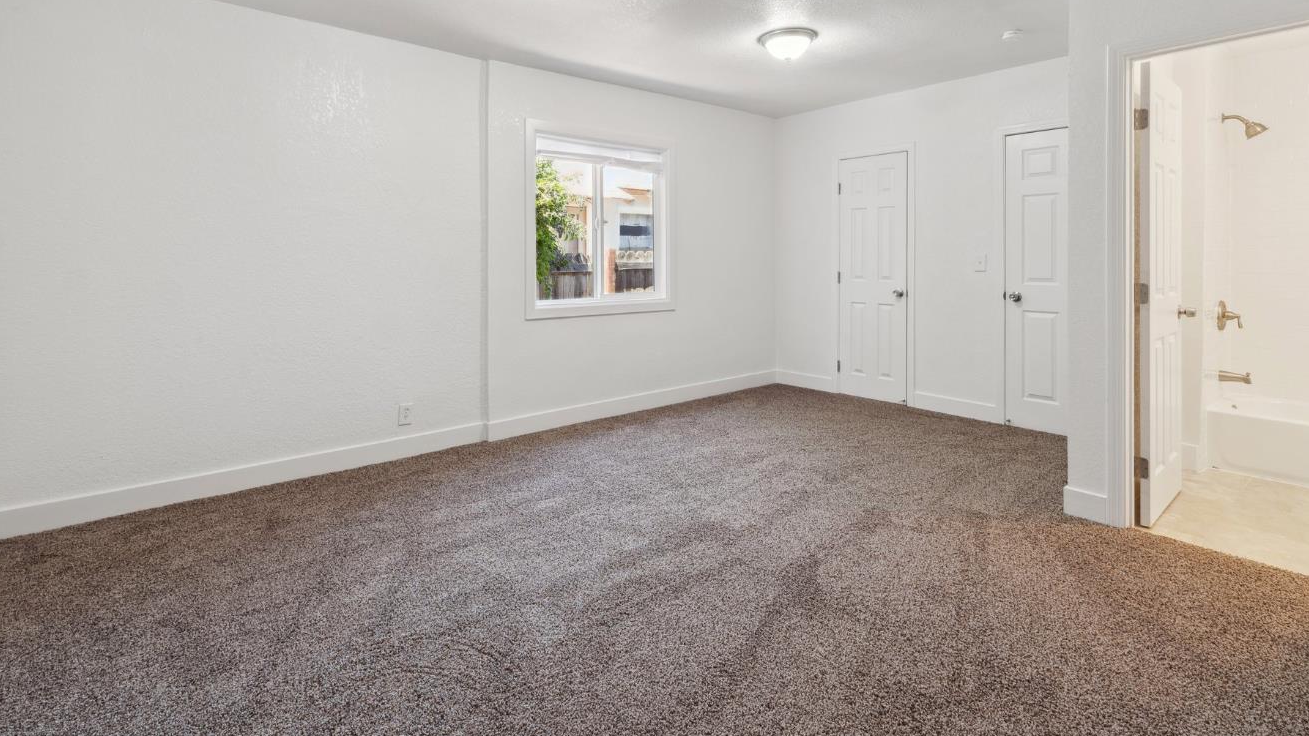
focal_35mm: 18
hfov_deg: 92.7
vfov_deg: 60.0
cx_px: 645
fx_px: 625
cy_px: 264
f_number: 8
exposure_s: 1/3.33
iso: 100
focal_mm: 10
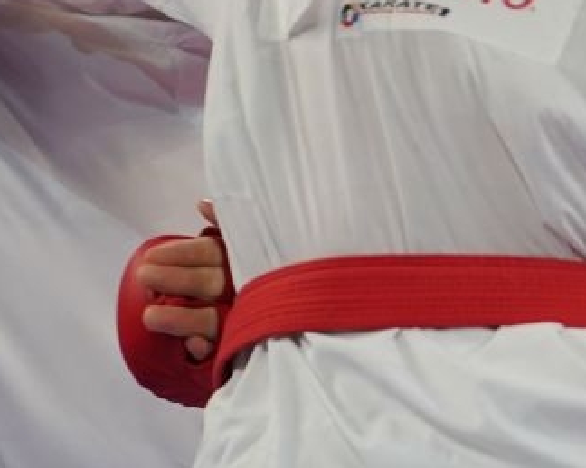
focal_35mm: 1042
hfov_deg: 1.9
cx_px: 230
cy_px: 224
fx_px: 18066
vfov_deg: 1.5
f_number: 2.8
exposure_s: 1/1000
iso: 1000
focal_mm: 200
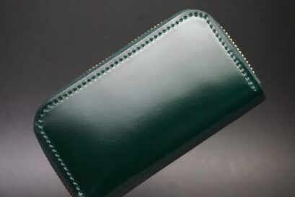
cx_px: 148
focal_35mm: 68
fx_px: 553
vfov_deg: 20.2
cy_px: 98
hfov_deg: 29.9
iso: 3200
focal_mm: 45
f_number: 5.6
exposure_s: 1/100
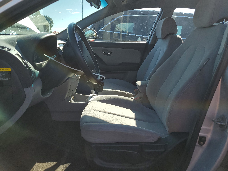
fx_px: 171
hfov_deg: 67.3
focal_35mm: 26
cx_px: 114
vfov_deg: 53.1
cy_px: 86
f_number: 1.5
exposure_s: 1/1667
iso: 50
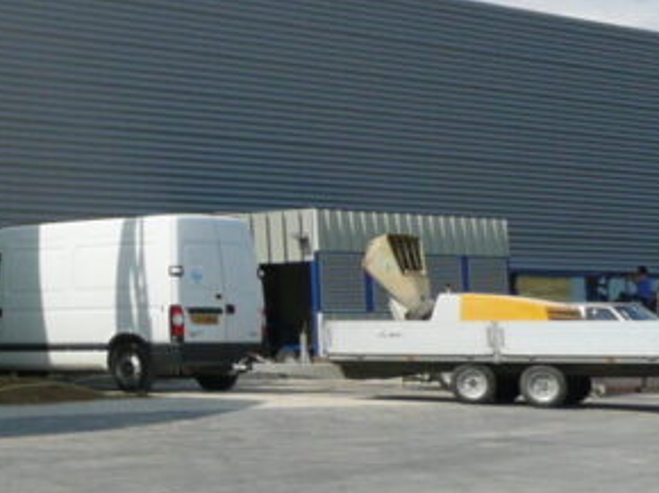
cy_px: 30
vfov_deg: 14.7
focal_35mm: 99
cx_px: -343
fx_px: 1883
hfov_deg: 17.7
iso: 100
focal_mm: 4.6
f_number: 8
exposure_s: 1/250
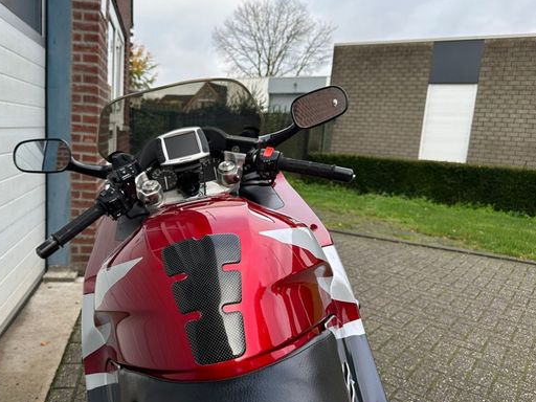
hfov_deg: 59.4
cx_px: 208
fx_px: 465
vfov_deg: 46.8
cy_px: 216
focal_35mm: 30
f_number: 1.78
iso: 80
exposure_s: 1/791
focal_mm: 6.86
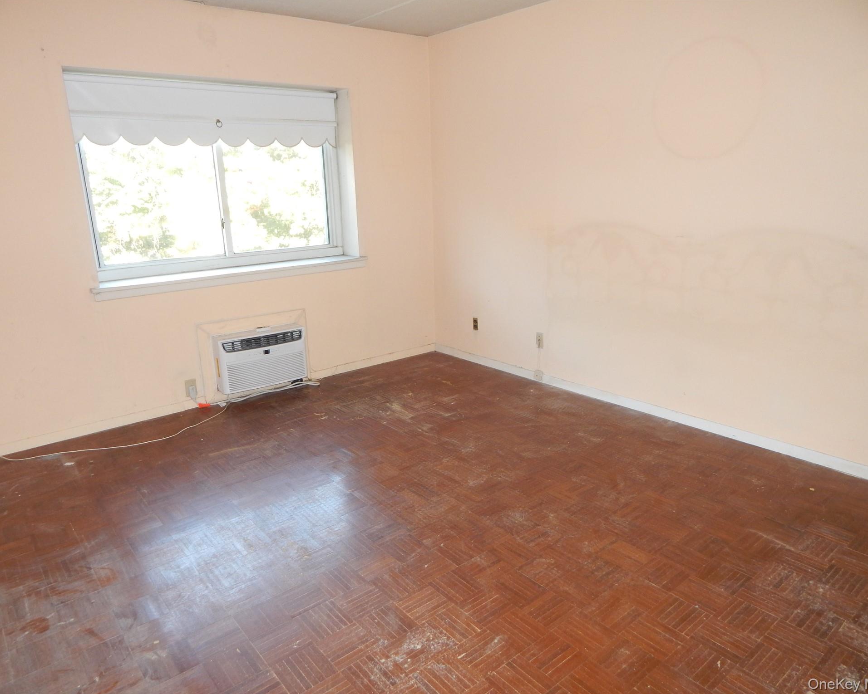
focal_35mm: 23
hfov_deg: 72.6
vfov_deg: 60.9
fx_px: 591
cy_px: 347
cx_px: 435
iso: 200
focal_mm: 4
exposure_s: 1/30
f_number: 3
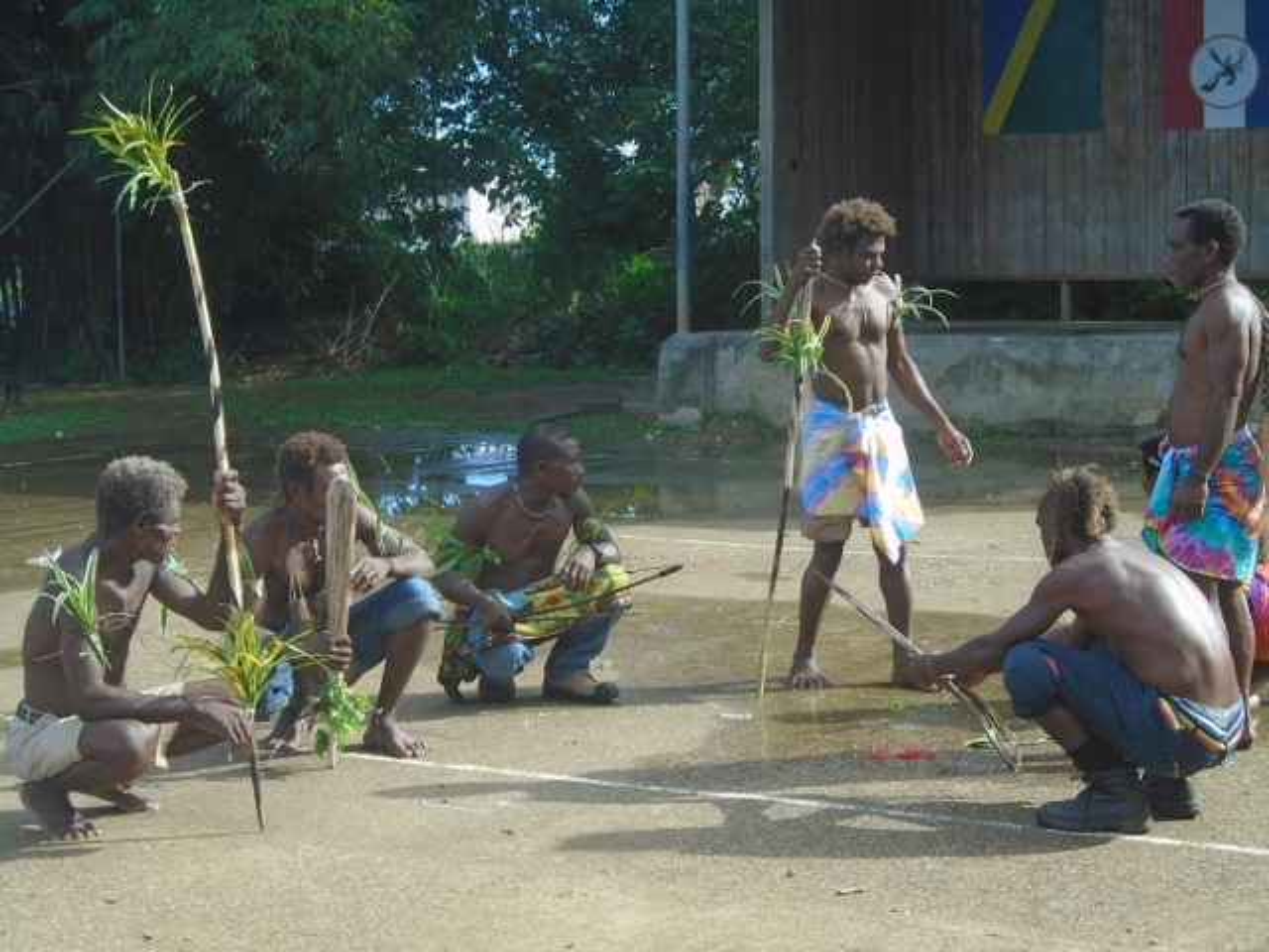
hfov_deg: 28.6
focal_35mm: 68
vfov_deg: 21.6
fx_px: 2493
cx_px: 634
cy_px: 476
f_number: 5.5
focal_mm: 12
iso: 100
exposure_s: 1/160
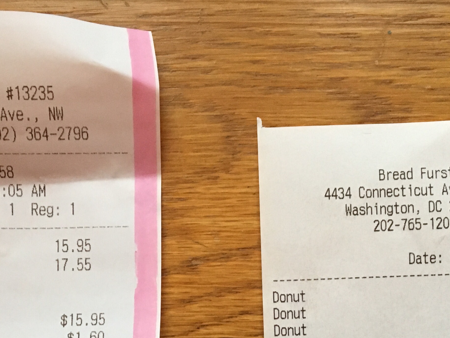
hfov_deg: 30.2
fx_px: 832
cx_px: 189
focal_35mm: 64
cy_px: 367
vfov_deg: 21.8
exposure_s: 1/30
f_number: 2.2
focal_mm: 4.15
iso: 160
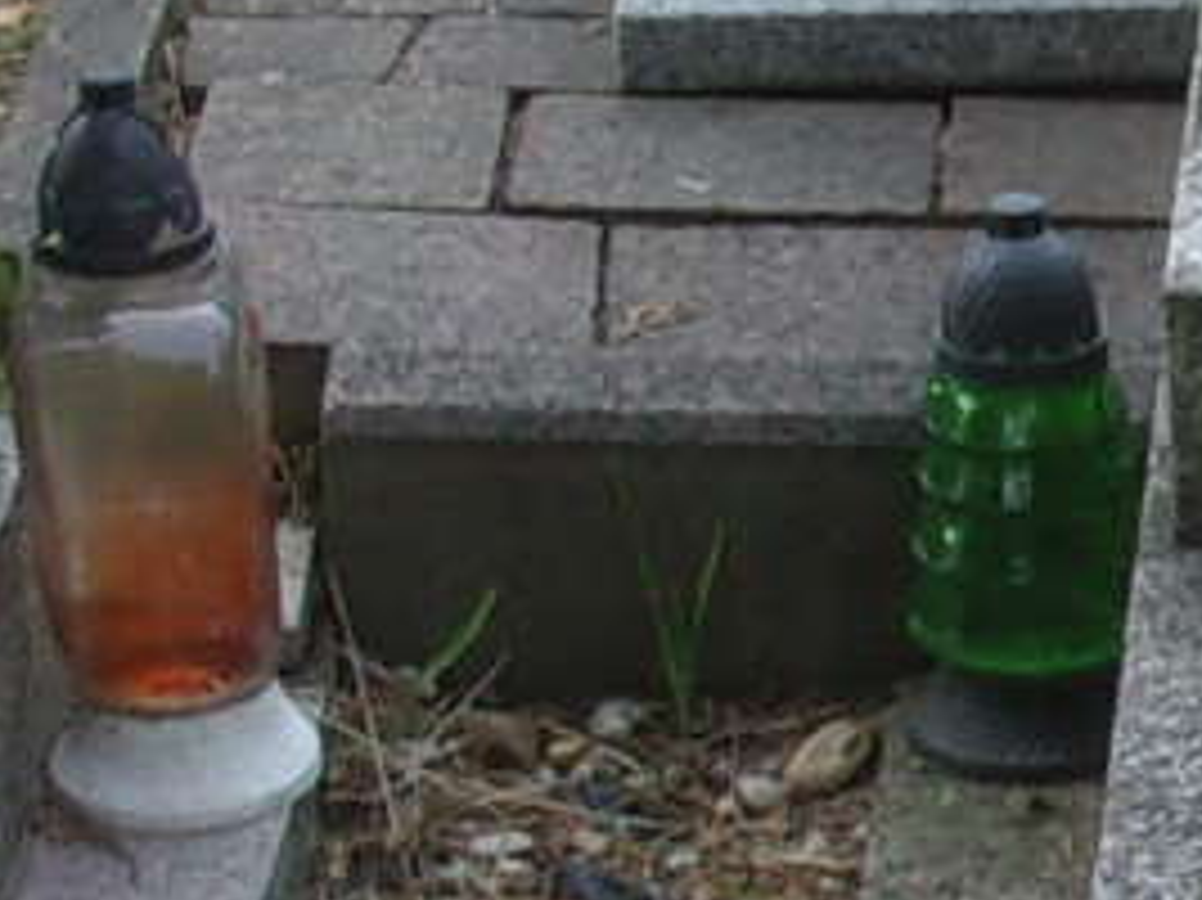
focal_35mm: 215
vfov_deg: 6.9
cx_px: 2512
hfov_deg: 8.6
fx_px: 7462
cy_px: 878
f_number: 3.9
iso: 80
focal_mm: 5.1
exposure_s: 1/75
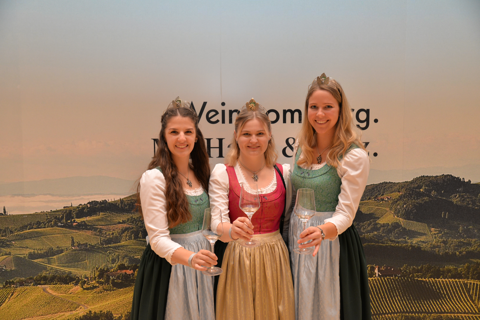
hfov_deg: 54.4
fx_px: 467
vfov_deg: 37.9
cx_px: 240
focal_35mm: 35
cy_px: 160
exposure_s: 1/60
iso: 800
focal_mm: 35
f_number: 4
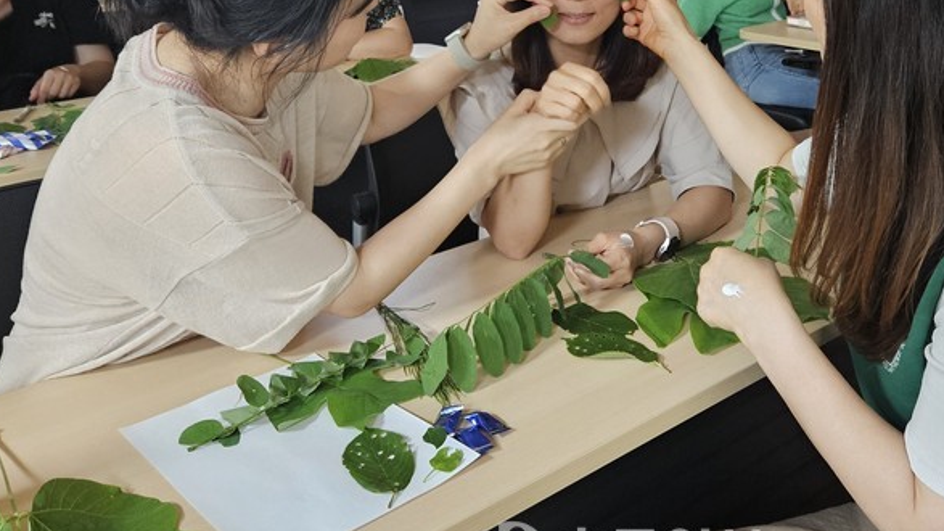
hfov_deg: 48.9
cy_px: 34
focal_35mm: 41
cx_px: 597
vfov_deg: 27.7
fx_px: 1026
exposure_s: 1/60
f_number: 1.8
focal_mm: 5.4
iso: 800
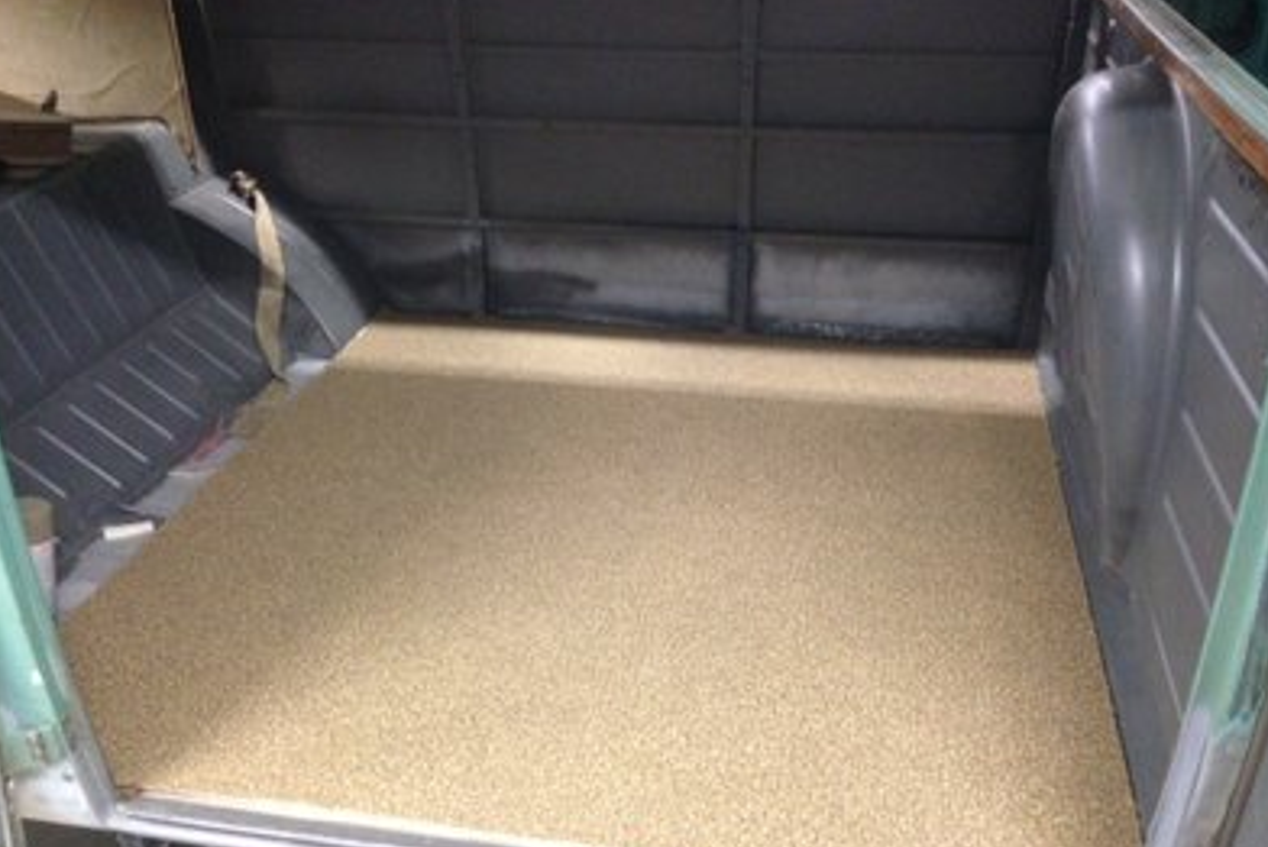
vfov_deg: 37.9
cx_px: 634
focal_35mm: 35
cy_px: 472
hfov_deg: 54.4
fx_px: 1234
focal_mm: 4.13
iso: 400
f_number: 2.4
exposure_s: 1/20
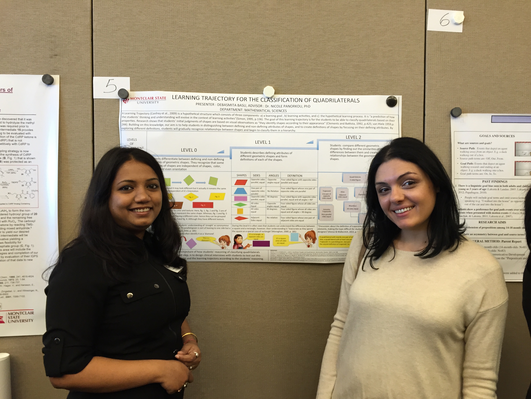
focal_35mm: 29
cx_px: 266
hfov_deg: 61.7
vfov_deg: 48.2
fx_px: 445
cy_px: 200
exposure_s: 1/30
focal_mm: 4.15
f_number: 2.2
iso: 80
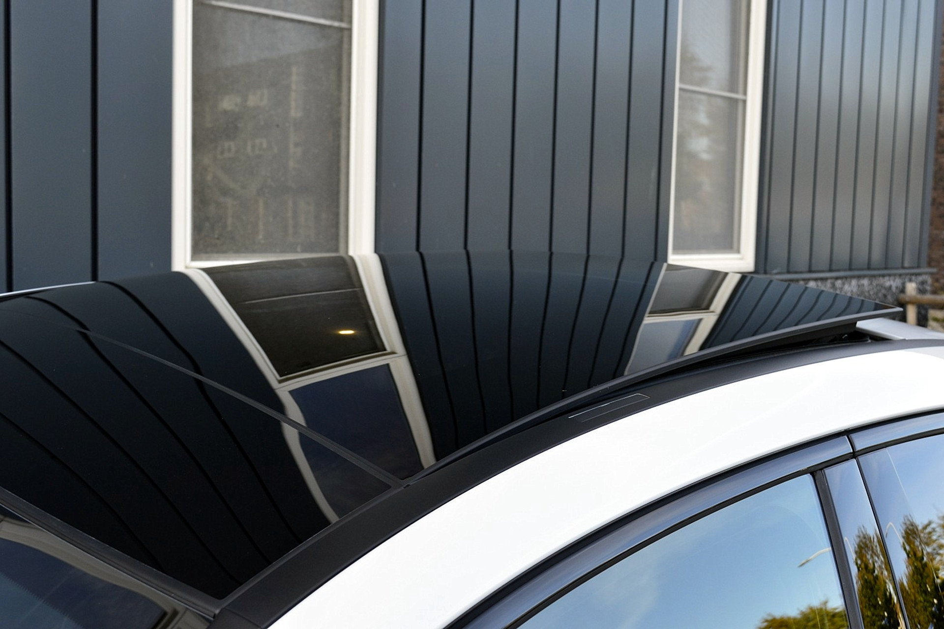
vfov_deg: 33.0
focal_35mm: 40
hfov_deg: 47.9
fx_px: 1062
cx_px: 472
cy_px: 314
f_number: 9
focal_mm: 27
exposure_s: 1/100
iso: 400
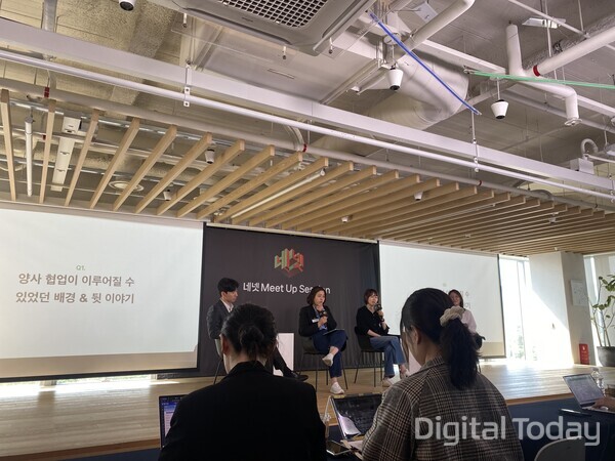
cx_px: 308
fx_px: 462
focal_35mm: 26
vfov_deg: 53.1
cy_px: 230
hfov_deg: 67.3
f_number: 1.8
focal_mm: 4.25
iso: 50
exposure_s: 1/180
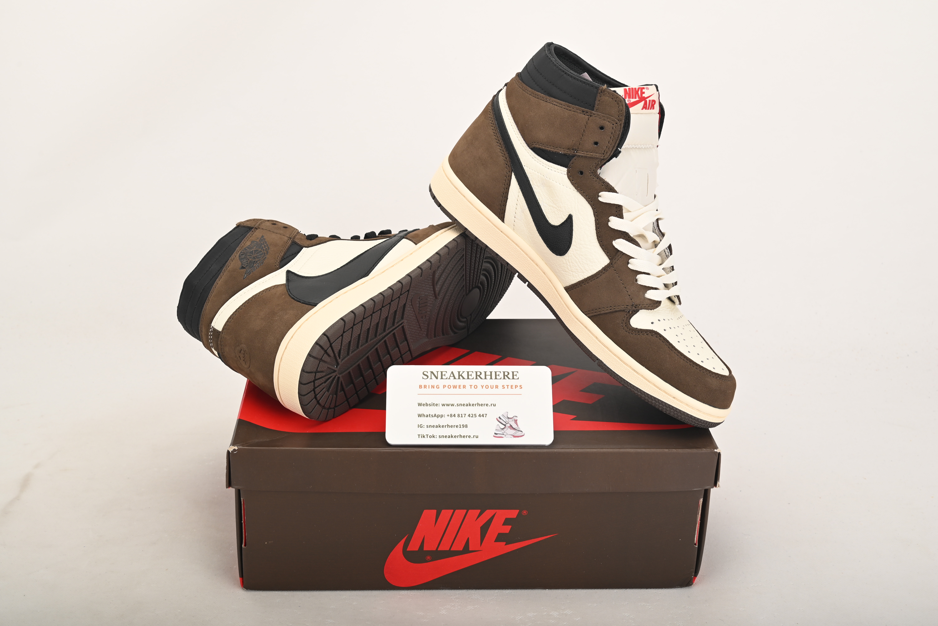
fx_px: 1199
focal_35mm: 46
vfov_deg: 29.3
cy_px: 313
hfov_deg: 42.7
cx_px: 469
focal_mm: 46
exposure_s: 1/200
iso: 100
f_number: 11
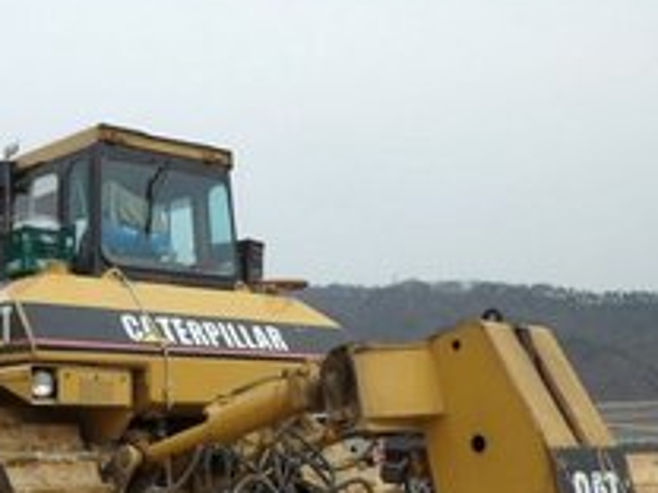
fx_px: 988
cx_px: 127
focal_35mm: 52
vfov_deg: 27.2
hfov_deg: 35.6
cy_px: 430
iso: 80
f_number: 3.5
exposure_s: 1/750
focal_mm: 4.9
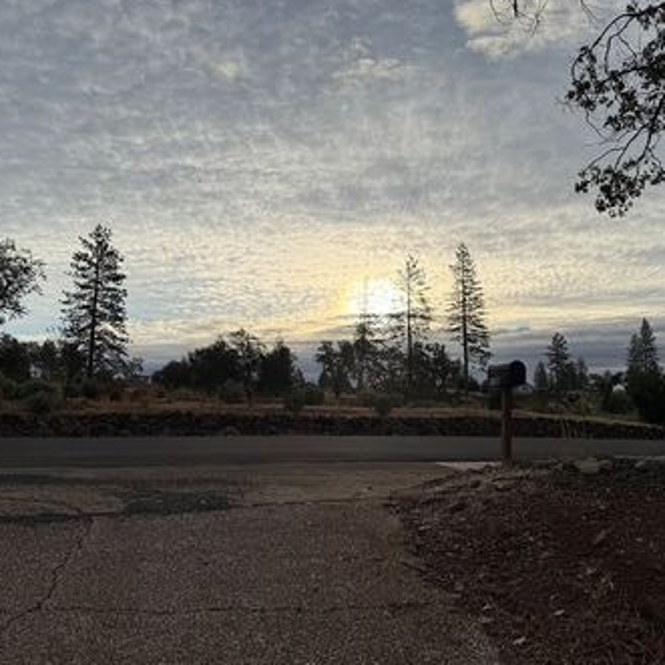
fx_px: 696
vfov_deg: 51.1
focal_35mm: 32
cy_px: 335
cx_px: 376
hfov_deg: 51.0
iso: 80
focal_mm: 6.76
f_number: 1.78
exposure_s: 1/9091
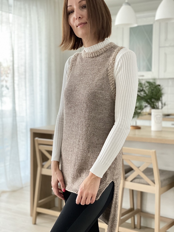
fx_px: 348
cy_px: 116
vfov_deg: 36.8
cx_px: 87
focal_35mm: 52
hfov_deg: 28.0
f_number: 2
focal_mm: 6
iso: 320
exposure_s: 1/40
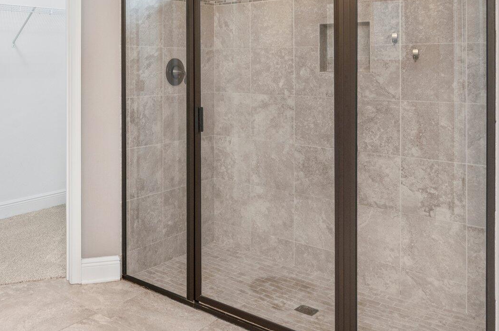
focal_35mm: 37
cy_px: 62
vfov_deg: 34.6
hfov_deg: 49.1
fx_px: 512
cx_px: 103
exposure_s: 1/30
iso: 400
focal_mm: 19
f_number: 9
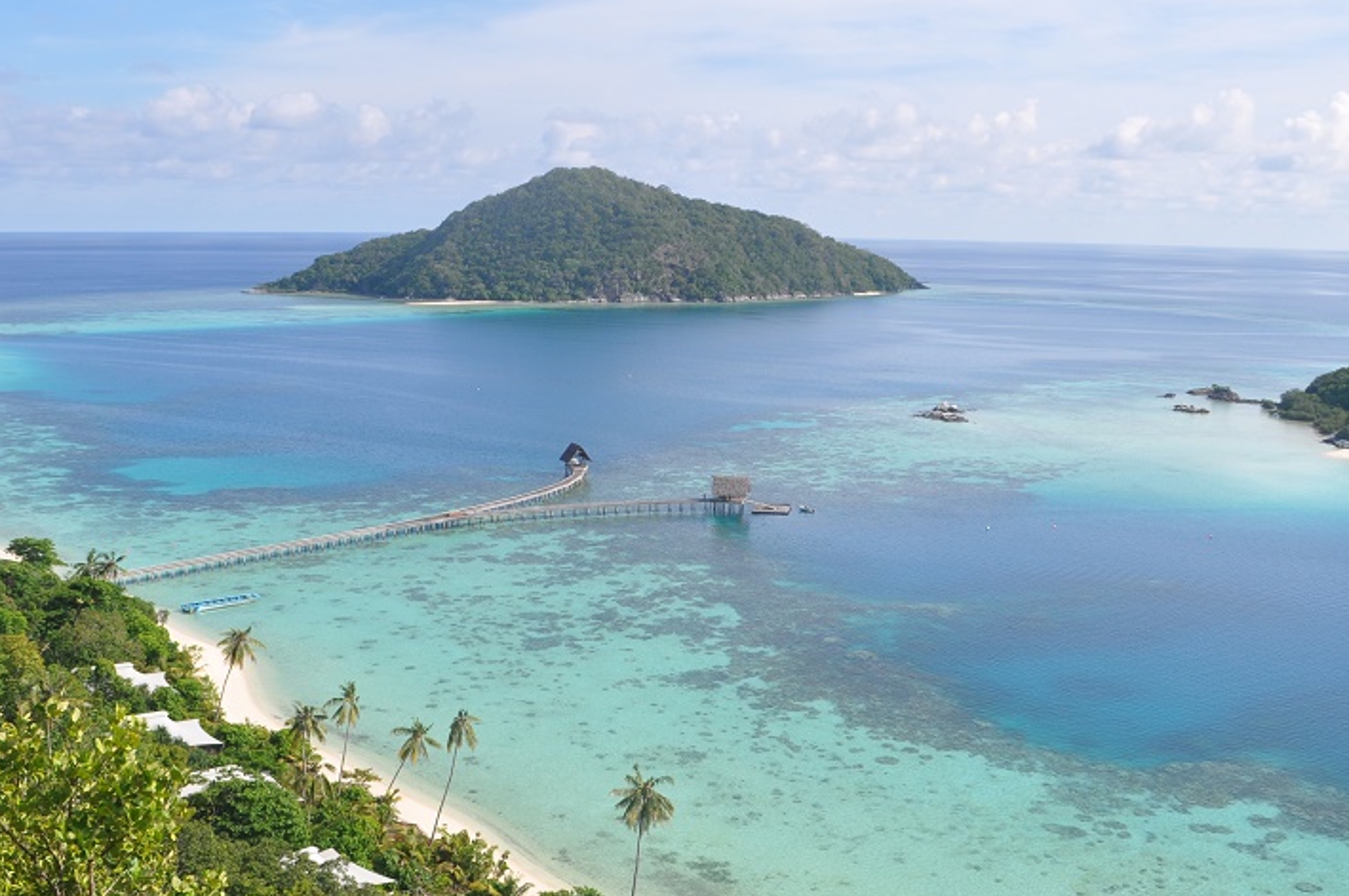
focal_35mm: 39
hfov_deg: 49.6
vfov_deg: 34.1
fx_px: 1460
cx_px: 664
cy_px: 508
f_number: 9.5
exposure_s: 1/350
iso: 200
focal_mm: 18
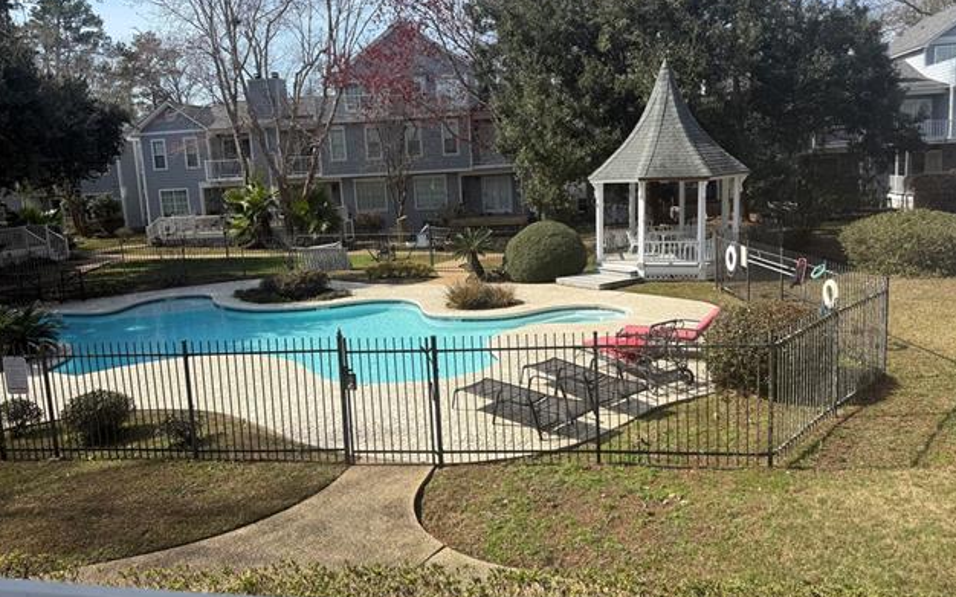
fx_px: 677
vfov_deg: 47.5
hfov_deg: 70.4
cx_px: 478
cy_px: 275
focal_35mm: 26
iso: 80
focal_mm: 6.76
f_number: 1.78
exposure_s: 1/3425
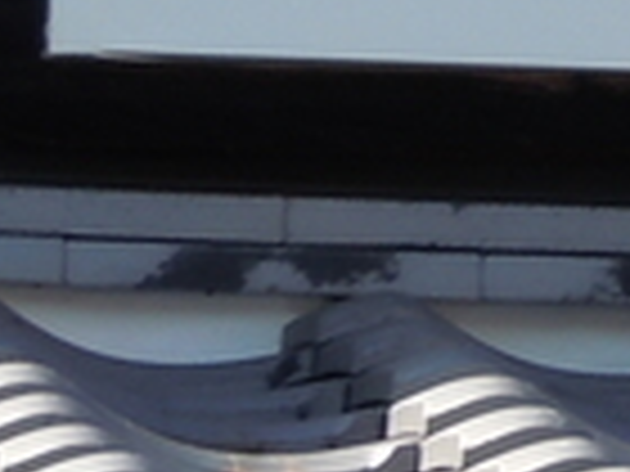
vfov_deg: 1.7
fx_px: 15998
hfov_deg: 2.2
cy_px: -112
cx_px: 1962
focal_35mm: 879
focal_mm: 21.5
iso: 100
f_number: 5.4
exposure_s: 1/250
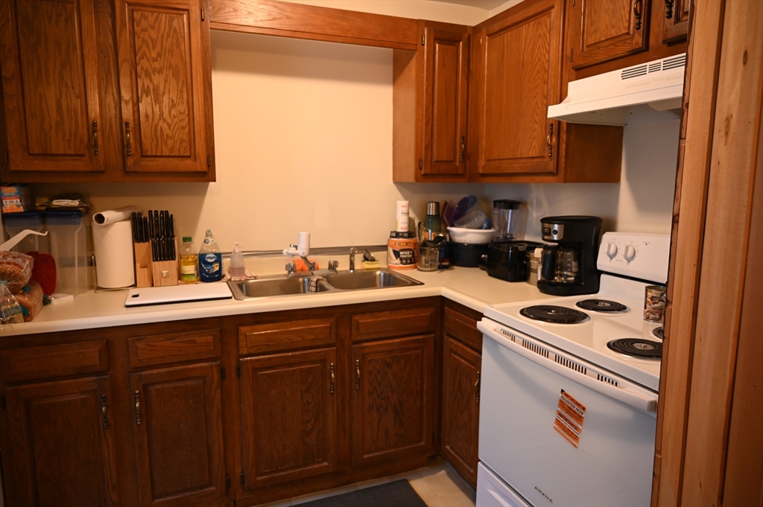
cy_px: 254
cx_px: 382
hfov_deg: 73.8
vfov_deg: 53.1
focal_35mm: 24
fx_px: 508
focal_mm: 24
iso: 400
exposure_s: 1/8
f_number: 4
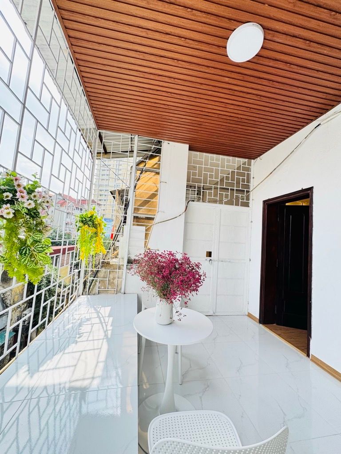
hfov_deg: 85.7
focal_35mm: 14
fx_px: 184
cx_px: 170
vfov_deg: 102.1
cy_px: 227
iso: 40
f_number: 2.2
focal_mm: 2.22
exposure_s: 1/349
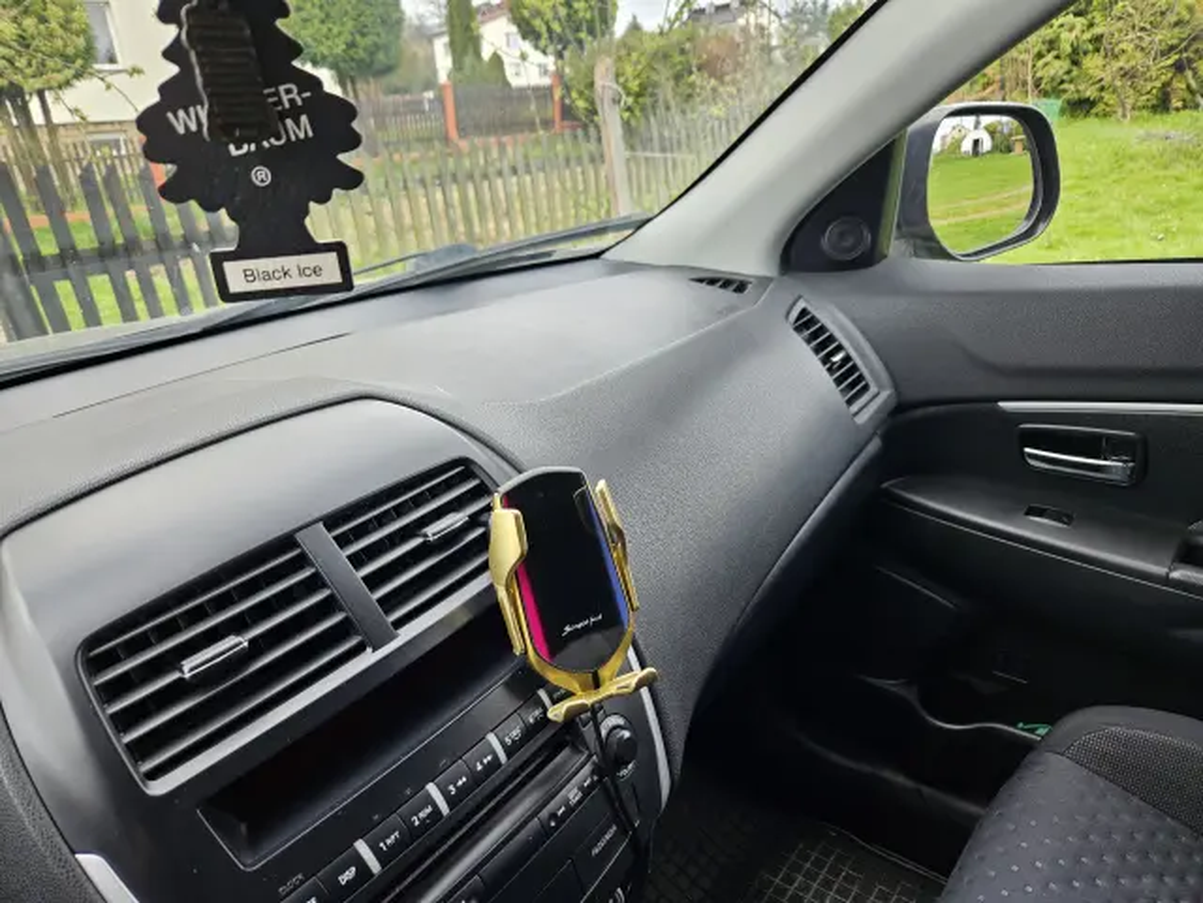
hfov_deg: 73.9
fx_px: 799
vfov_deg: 58.9
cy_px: 452
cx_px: 602
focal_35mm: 23
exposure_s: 1/136
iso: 25
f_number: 1.8
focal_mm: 5.4
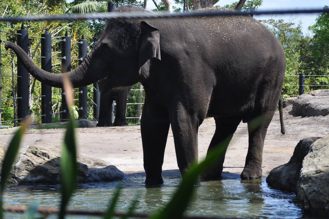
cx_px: 162
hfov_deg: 18.3
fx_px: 1023
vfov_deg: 12.2
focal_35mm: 112
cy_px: 108
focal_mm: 66
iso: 400
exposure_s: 1/1250
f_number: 4.5
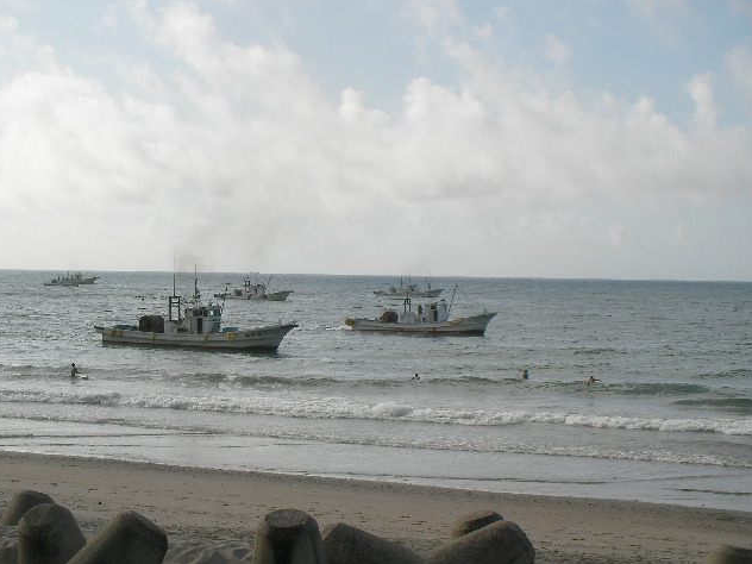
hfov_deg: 25.7
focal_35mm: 76
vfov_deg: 19.4
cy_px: 283
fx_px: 1651
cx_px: 374
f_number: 5.9
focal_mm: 12.4
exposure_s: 1/454
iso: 50
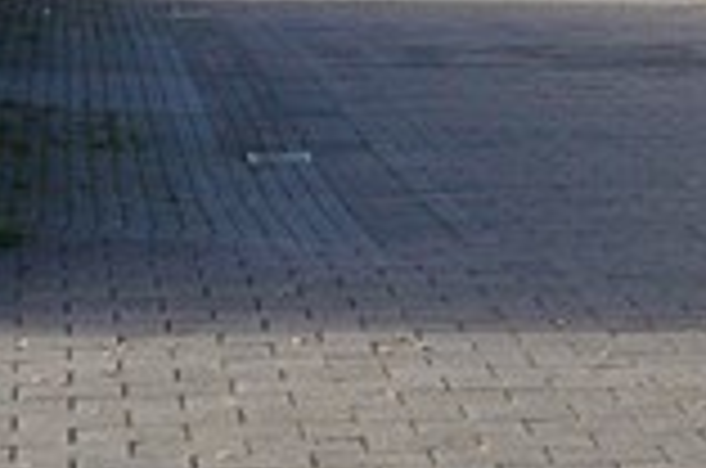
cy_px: -482
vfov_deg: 5.0
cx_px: 859
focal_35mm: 268
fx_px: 5236
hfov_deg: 7.6
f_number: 5.6
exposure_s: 1/2000
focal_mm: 35
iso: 800
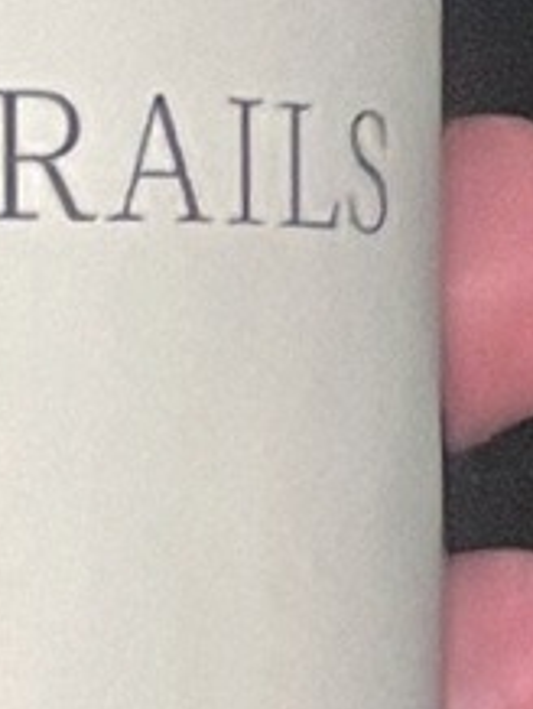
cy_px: 670
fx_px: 1803
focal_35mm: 88
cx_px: -208
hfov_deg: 15.8
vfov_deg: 21.6
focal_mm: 1.54
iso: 160
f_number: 2.4
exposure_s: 1/60
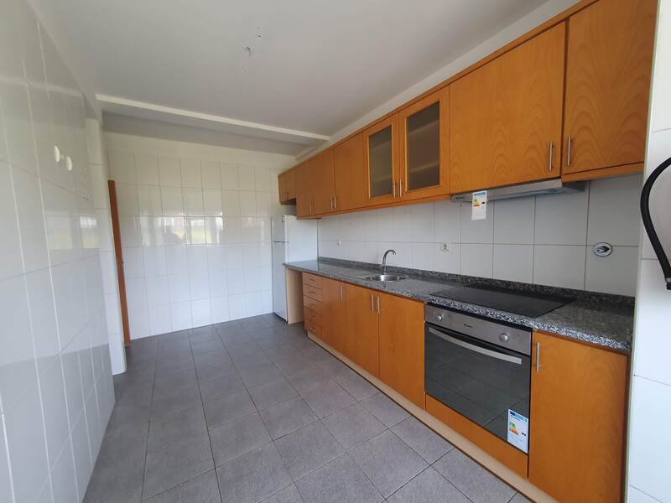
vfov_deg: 89.9
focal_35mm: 13
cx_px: 336
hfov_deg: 106.2
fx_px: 252
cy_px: 252
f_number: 2.2
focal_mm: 1.8
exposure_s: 1/50
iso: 160
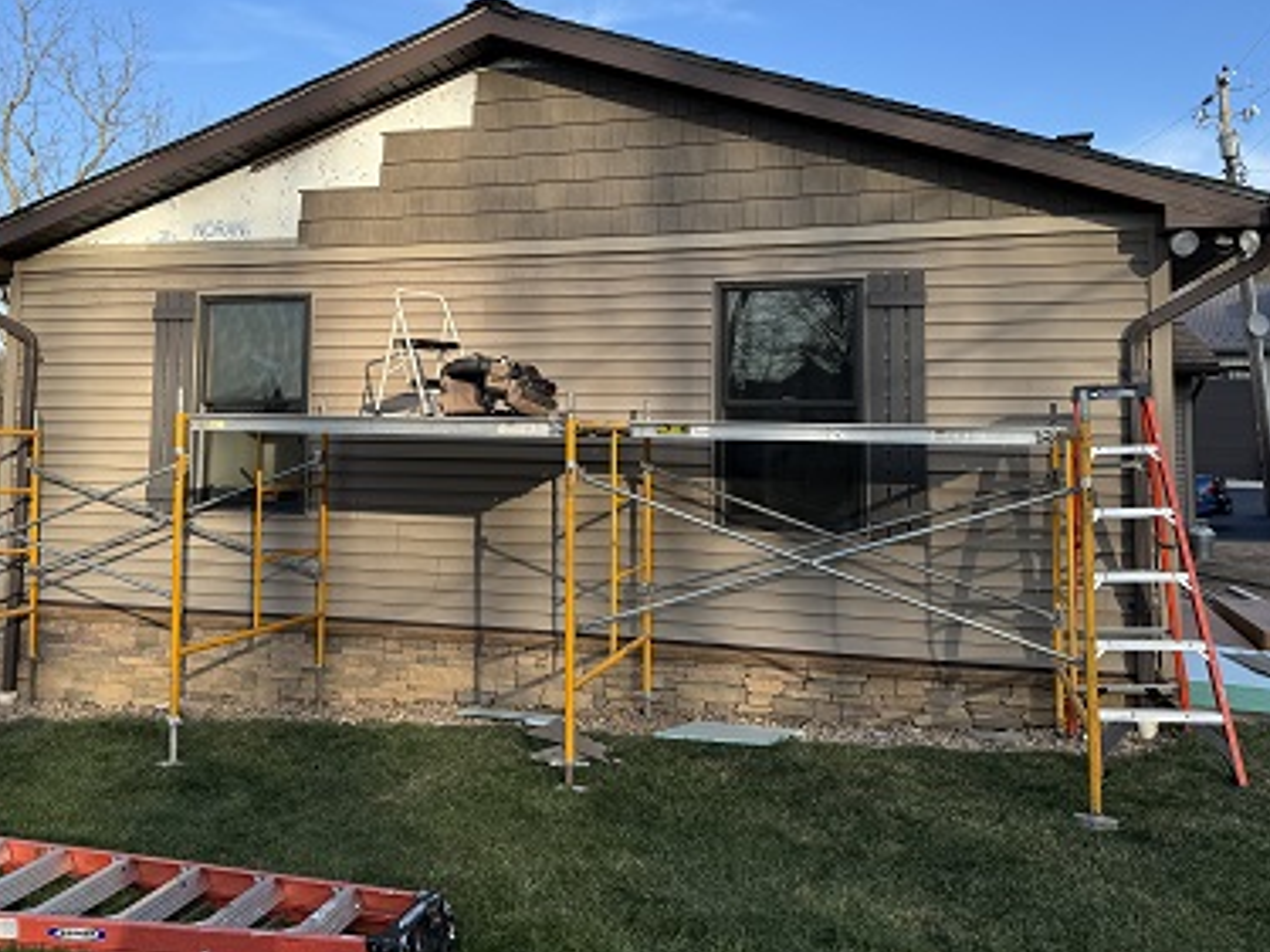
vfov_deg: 43.7
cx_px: 545
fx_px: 1174
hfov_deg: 56.6
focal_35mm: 32
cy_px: 344
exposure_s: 1/2105
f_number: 1.78
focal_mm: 6.86
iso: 80
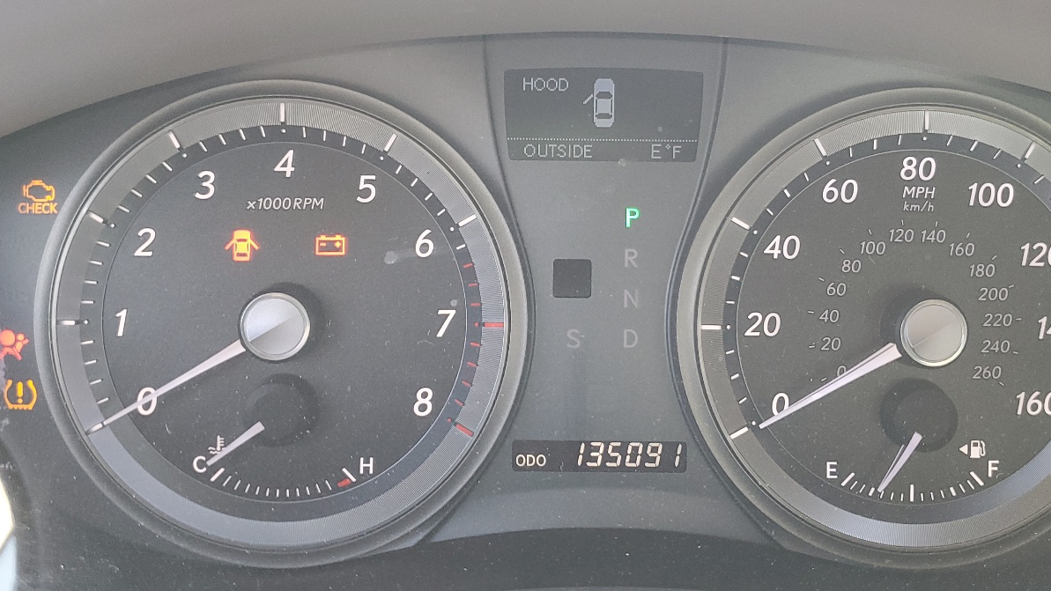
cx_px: 566
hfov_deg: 52.7
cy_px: 239
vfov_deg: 31.1
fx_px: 1059
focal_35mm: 38
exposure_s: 1/60.2
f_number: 1.5
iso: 87
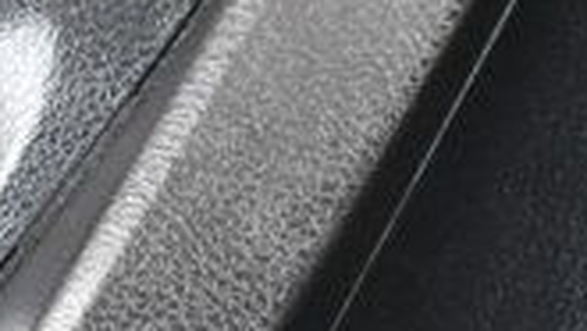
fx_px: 7272
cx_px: -530
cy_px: 893
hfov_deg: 4.6
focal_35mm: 467
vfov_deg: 2.6
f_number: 5.6
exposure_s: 1/125
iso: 2500
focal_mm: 48
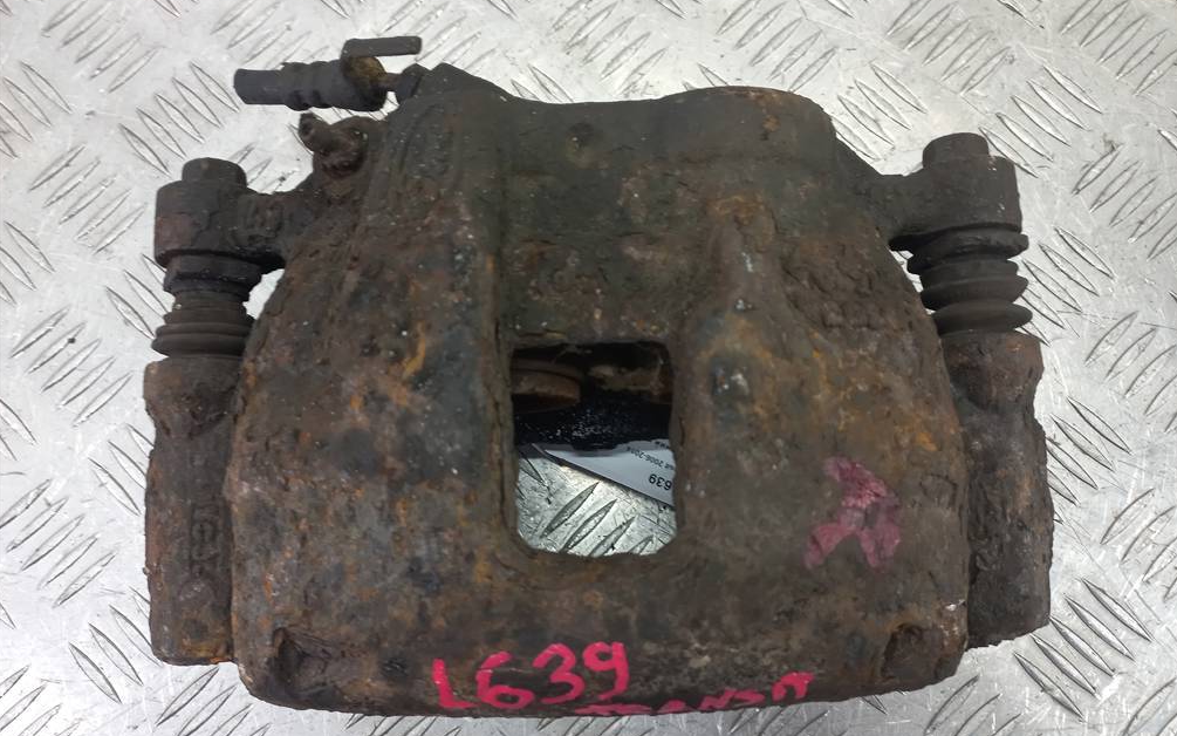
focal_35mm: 27
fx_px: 866
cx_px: 594
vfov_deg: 46.0
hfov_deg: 68.4
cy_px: 376
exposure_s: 1/50
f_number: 1.8
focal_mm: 4.6
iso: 100
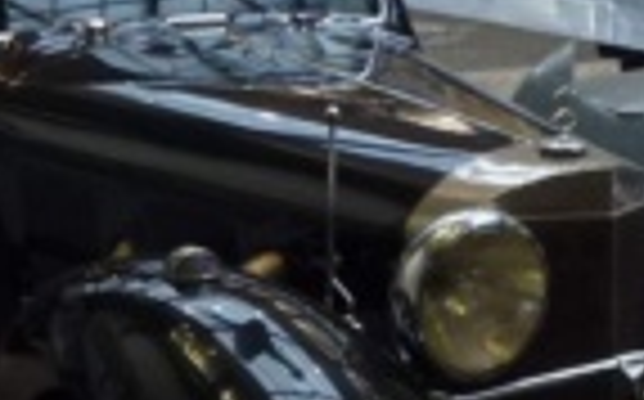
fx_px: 1560
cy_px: 258
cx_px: 378
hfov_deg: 23.3
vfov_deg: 14.6
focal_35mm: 89
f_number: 3.3
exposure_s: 1/20
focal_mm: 4.3
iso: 200
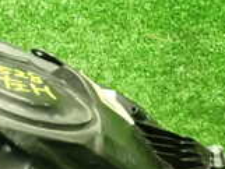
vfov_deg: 15.7
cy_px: 155
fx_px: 605
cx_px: -73
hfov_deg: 19.4
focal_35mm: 93
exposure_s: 1/30
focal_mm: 4.5
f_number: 2
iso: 320
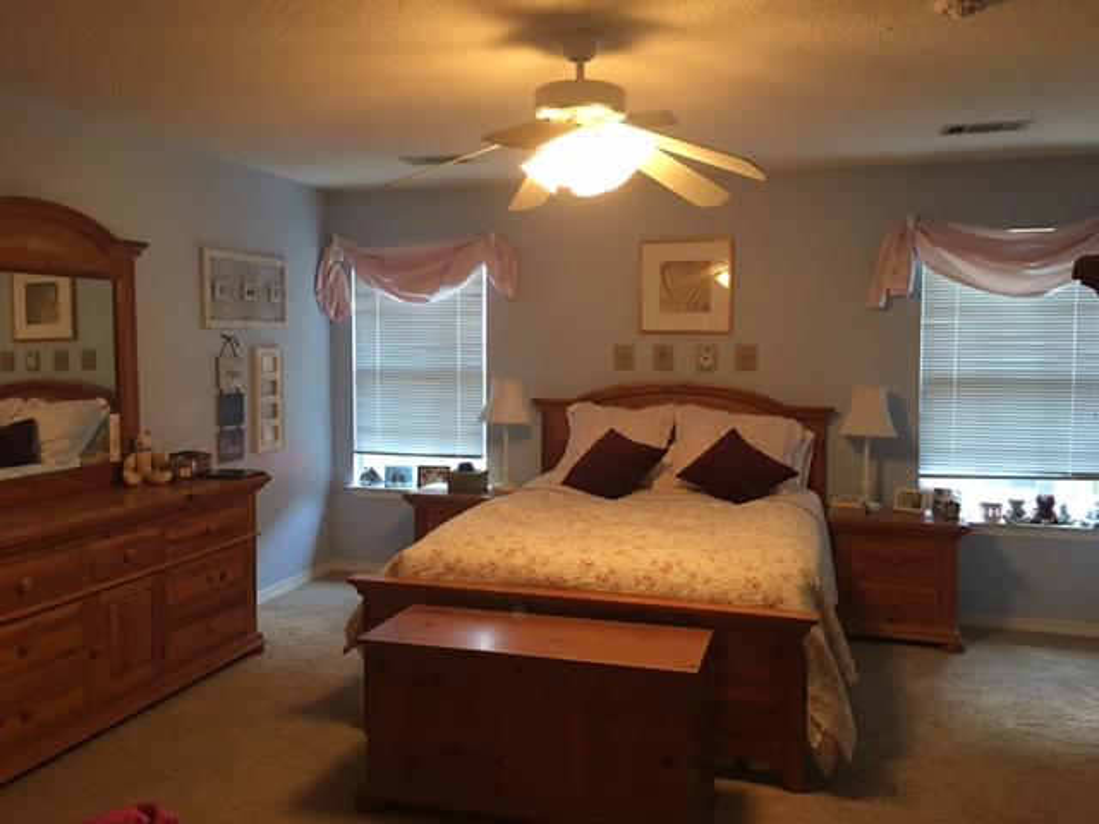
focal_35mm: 29
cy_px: 412
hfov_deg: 61.7
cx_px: 550
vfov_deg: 48.2
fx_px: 921
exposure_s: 1/15
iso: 64
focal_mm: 4.15
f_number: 2.2
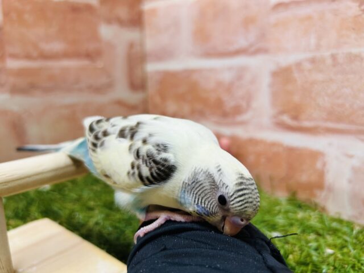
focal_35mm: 26
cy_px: 136
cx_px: 182
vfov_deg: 53.1
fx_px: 273
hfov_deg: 67.3
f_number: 1.5
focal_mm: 5.7
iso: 125
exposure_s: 1/100
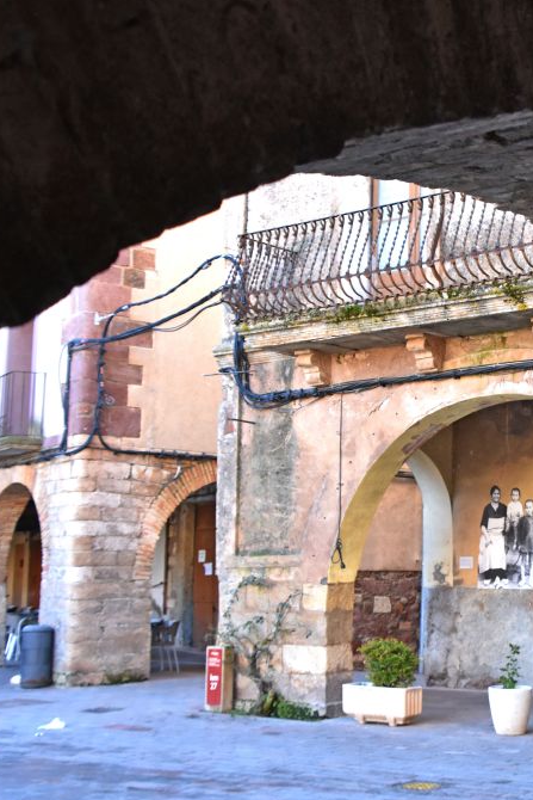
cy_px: 399
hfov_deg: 23.4
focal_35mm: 55
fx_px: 1221
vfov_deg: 36.2
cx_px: 556
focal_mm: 24
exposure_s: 1/200
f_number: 5
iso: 1000
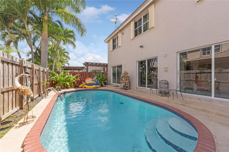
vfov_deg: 81.2
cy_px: 76
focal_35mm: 14
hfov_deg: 104.3
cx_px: 114
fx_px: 89
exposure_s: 1/500
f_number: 8
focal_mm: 14
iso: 400
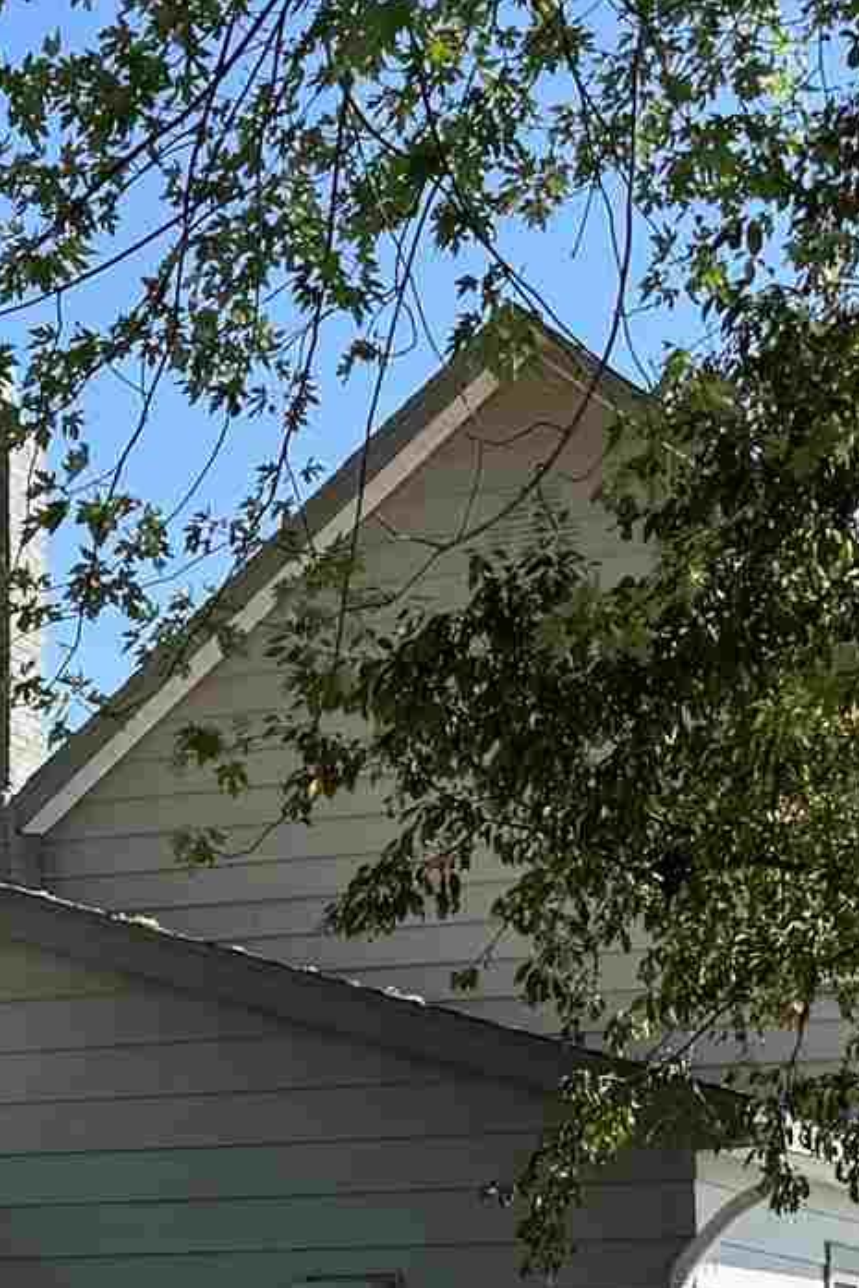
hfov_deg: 12.2
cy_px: 1268
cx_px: -107
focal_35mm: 110
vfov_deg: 18.1
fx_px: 3935
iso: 80
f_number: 1.78
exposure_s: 1/1395
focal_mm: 6.76
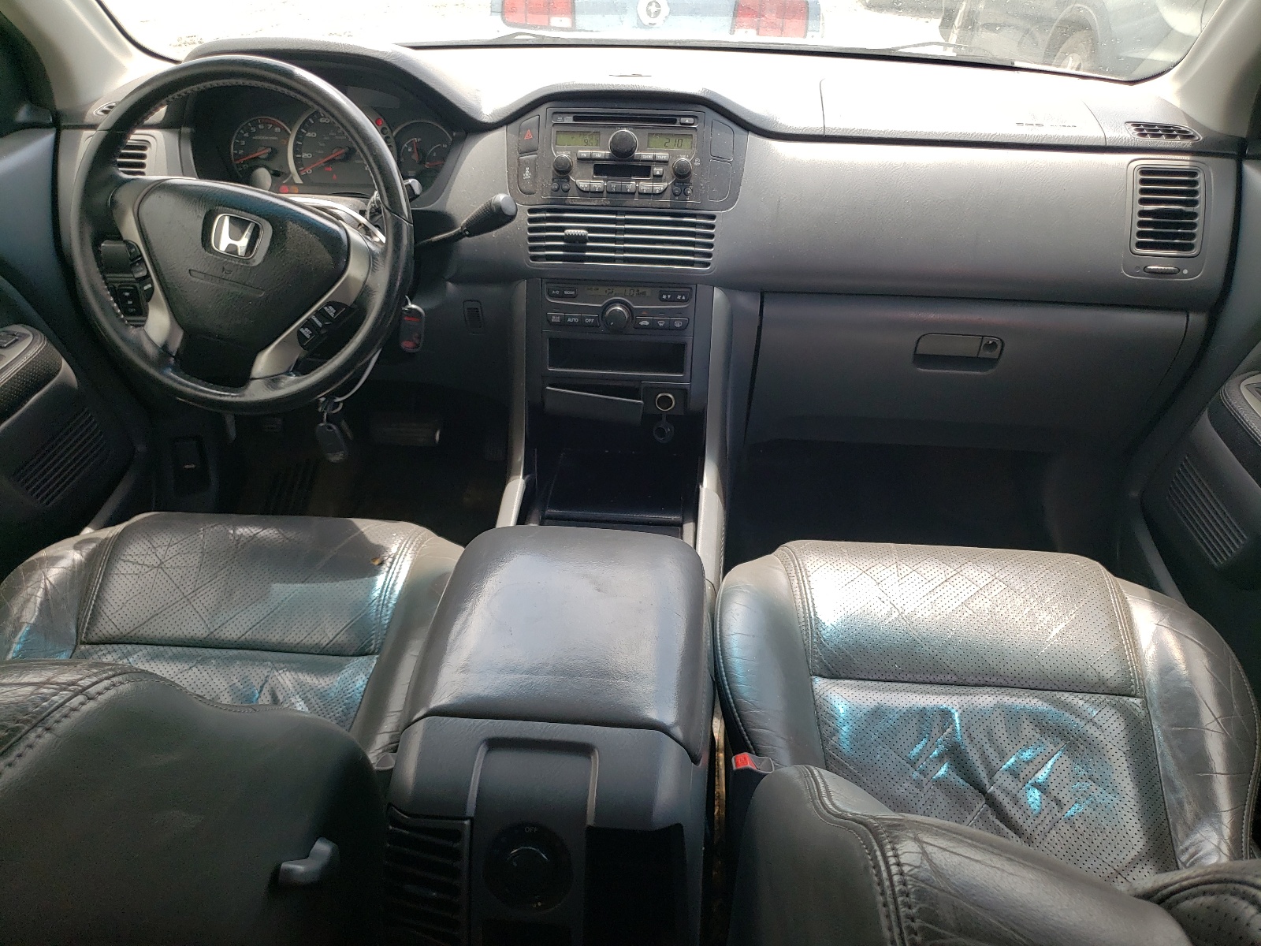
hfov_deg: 67.3
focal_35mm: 26
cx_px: 630
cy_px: 473
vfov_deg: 53.1
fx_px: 947
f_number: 1.5
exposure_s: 1/500
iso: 50
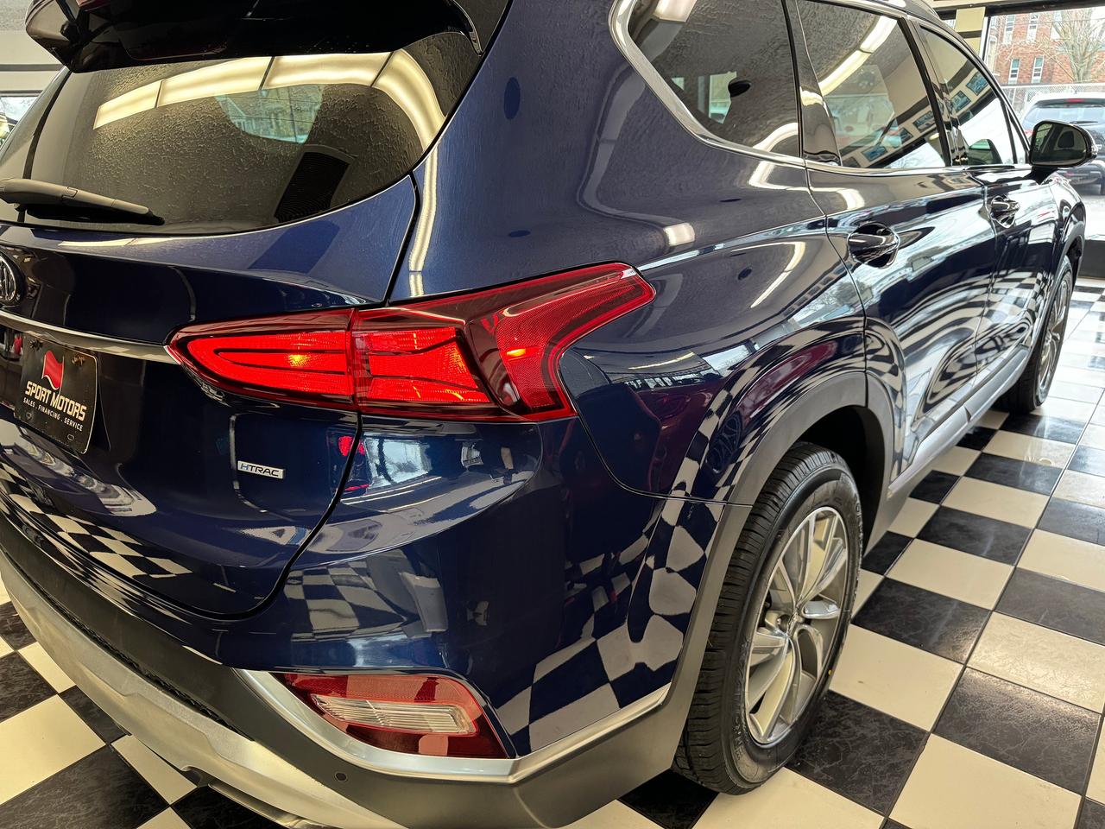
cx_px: 552
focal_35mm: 24
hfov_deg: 71.6
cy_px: 414
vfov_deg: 56.8
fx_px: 766
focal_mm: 6.86
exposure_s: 1/60
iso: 320
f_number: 1.78
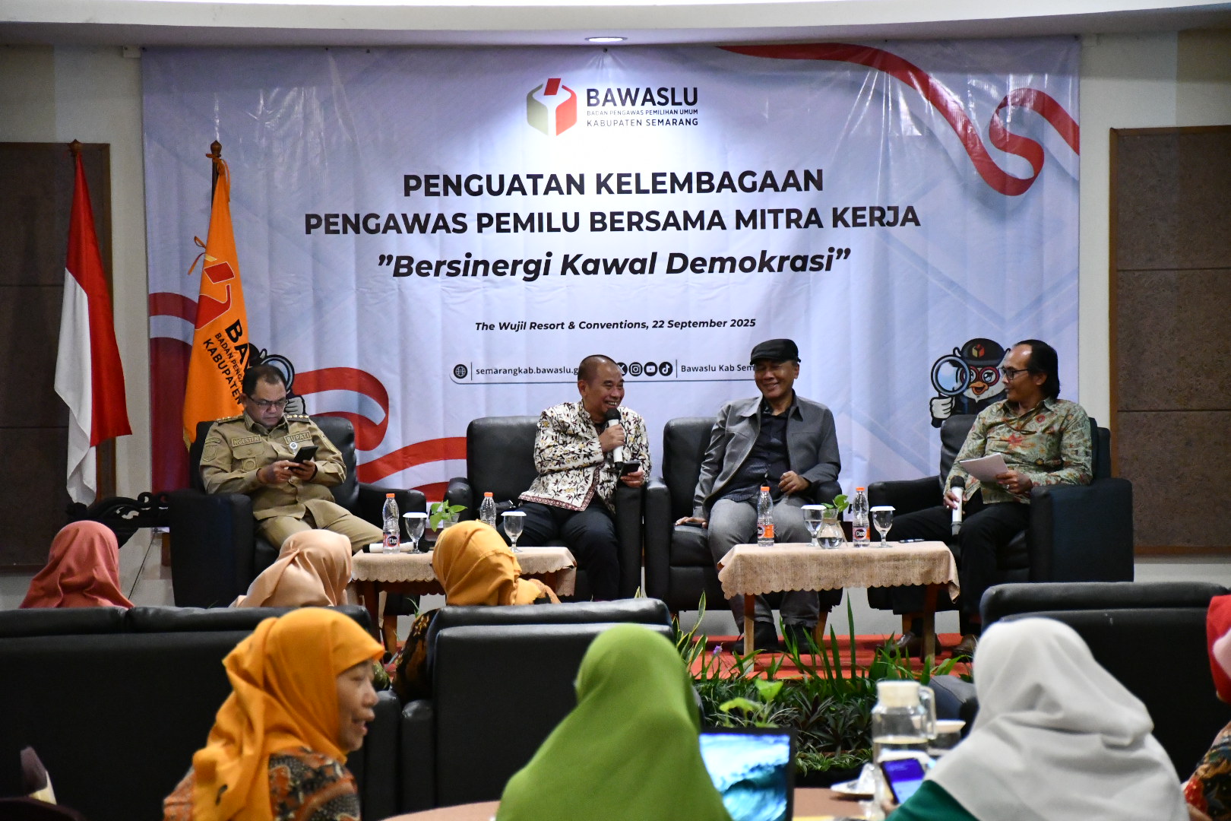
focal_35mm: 135
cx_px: 616
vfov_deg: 10.2
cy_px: 410
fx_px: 4616
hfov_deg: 15.2
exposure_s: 1/80
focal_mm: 90
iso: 8000
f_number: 5.3
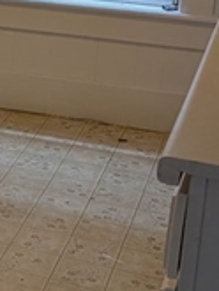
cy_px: 51
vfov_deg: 17.4
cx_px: -231
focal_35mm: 112
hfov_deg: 11.7
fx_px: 944
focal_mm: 6.9
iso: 19
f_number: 1.68
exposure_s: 1/87.4
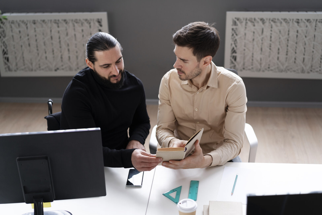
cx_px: 161
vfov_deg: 24.6
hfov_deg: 36.2
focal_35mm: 55
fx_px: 492
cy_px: 108
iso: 250
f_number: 2.8
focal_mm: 55
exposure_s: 1/200
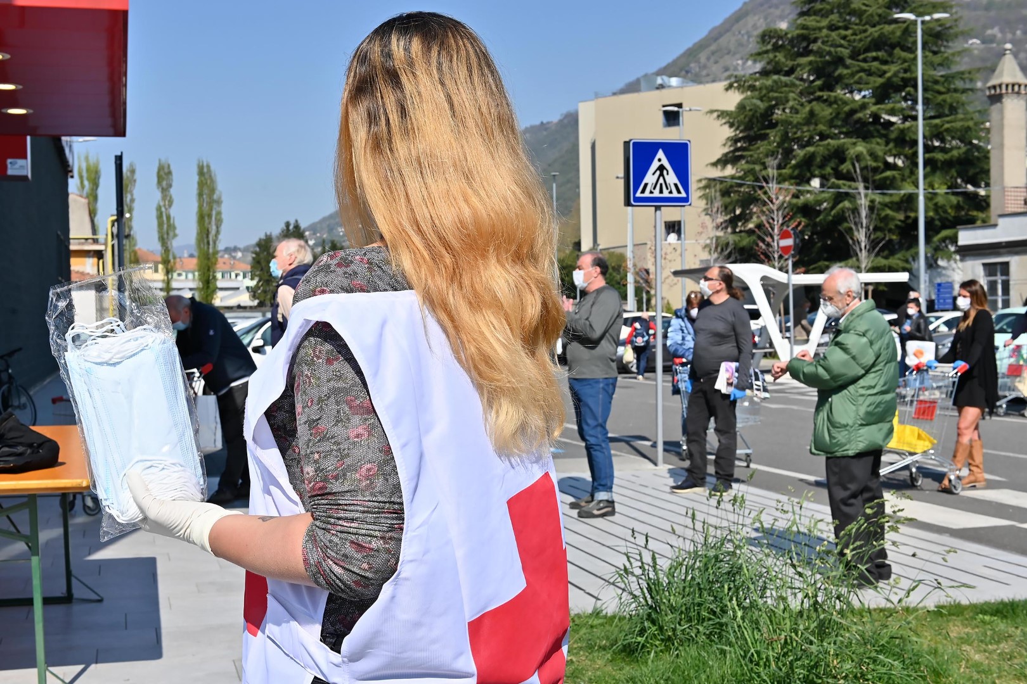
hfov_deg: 48.5
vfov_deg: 33.4
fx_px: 1141
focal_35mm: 40
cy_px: 342
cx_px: 514
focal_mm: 40
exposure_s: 1/400
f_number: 11
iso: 200
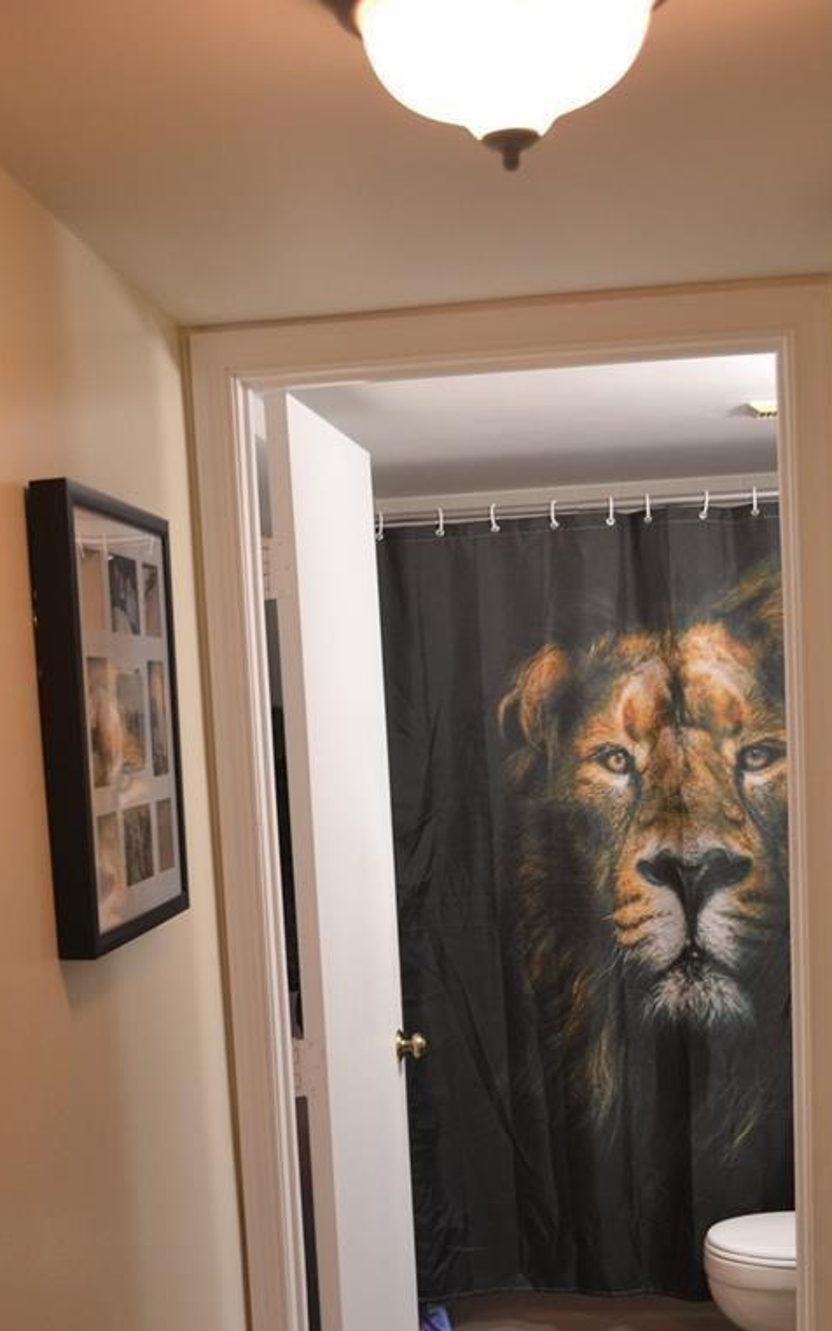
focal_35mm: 53
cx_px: 291
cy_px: 1007
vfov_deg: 37.2
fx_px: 1922
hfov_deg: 24.3
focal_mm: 22
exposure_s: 1/40
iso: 400
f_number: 3.8
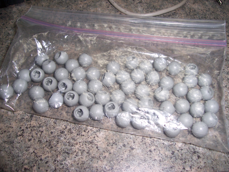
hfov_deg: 54.0
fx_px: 225
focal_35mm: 34
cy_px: 86
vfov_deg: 41.8
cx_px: 114
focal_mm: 5.6
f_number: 2.7
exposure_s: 1/60
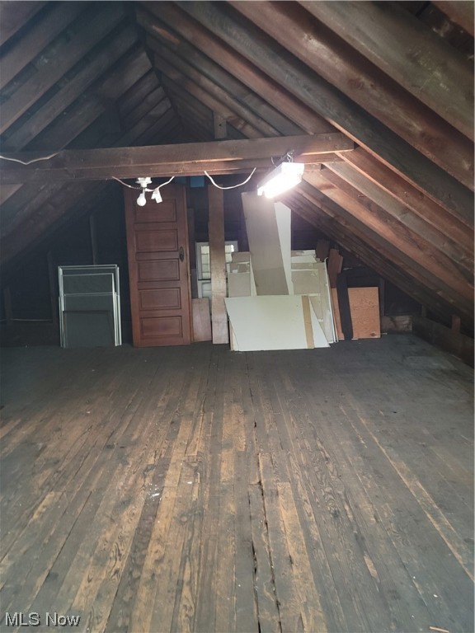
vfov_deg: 63.4
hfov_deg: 49.7
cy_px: 316
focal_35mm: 28
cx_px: 238
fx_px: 512
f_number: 2
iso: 800
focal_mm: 5.9
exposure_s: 1/15
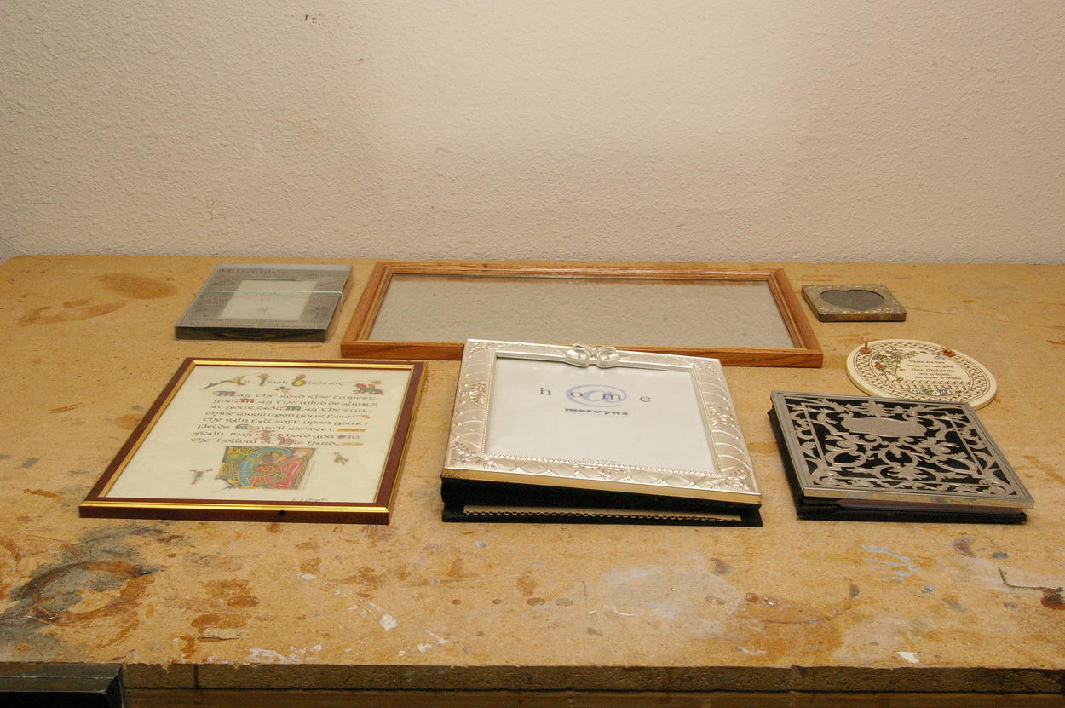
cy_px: 354
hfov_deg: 42.4
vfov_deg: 28.9
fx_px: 1374
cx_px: 532
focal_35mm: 46
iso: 1600
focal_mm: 31
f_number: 22
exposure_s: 1/180
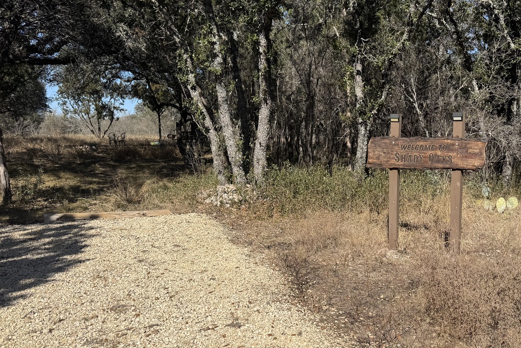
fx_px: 492
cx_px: 335
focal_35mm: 34
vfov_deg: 38.9
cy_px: 170
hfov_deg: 54.9
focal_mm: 6.76
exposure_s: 1/4608
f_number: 1.78
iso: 80
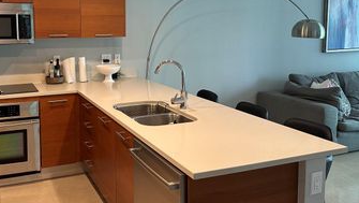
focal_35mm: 39
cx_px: 123
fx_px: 372
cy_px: 61
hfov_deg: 50.8
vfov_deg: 30.2
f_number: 1.78
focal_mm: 6.86
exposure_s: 1/60
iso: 200
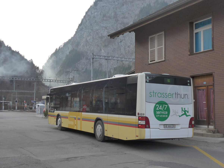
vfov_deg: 31.5
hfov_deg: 41.2
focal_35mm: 46
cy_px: 84
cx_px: 112
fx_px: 298
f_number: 3
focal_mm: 9.5
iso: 160
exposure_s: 1/320
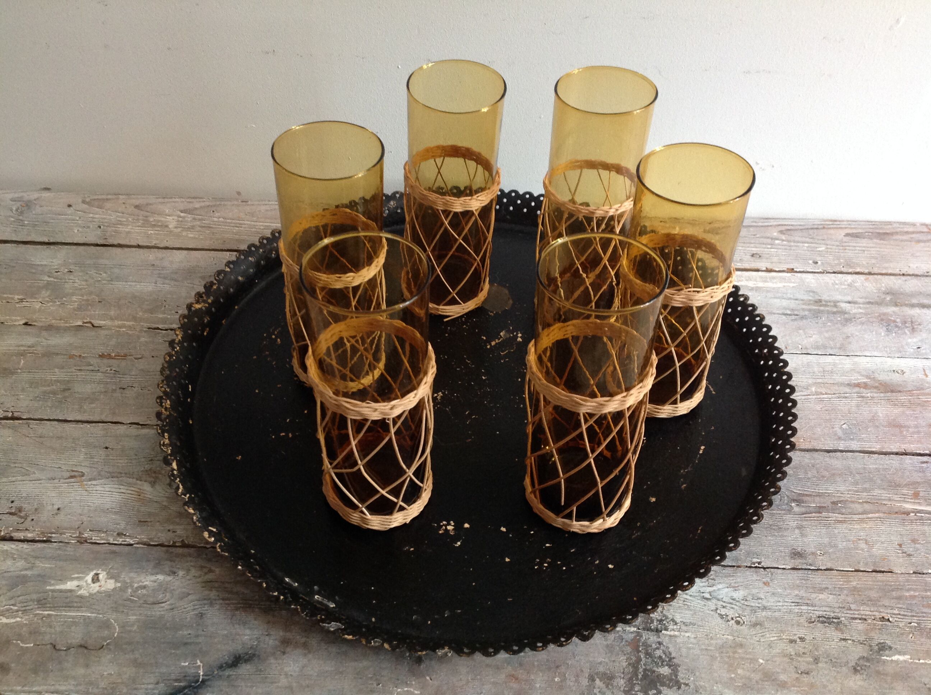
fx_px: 940
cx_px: 466
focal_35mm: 35
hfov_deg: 52.7
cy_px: 348
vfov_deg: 40.6
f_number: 2.4
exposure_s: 1/15
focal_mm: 4.28
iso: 250
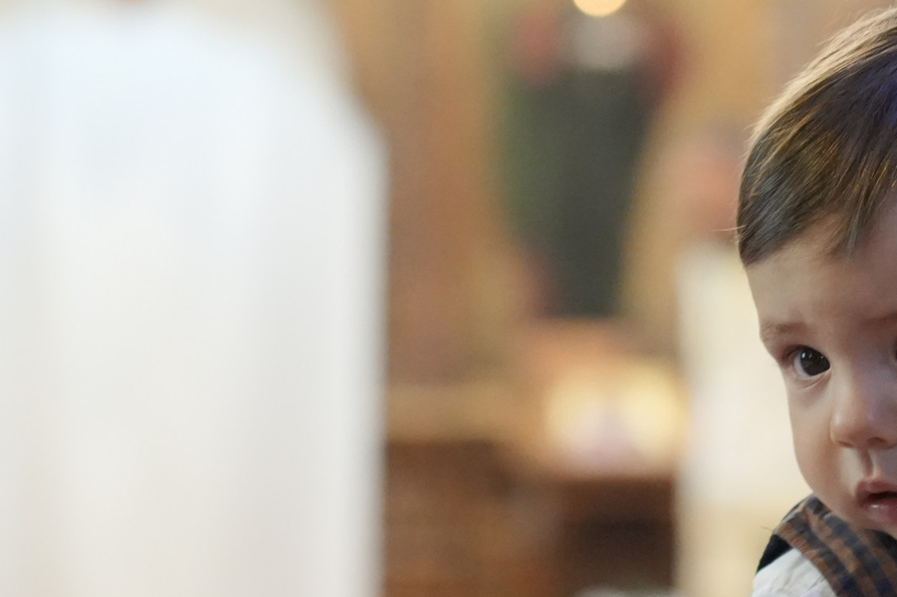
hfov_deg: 9.5
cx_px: 920
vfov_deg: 6.4
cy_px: 428
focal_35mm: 215
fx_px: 5356
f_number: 2.8
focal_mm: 75
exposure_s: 1/250
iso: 6400
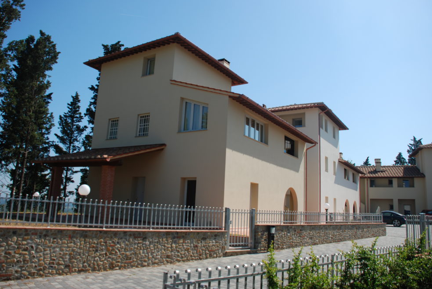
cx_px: 218
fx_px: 336
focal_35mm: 28
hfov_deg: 65.4
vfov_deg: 46.5
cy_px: 141
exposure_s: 1/640
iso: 100
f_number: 4.5
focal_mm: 18
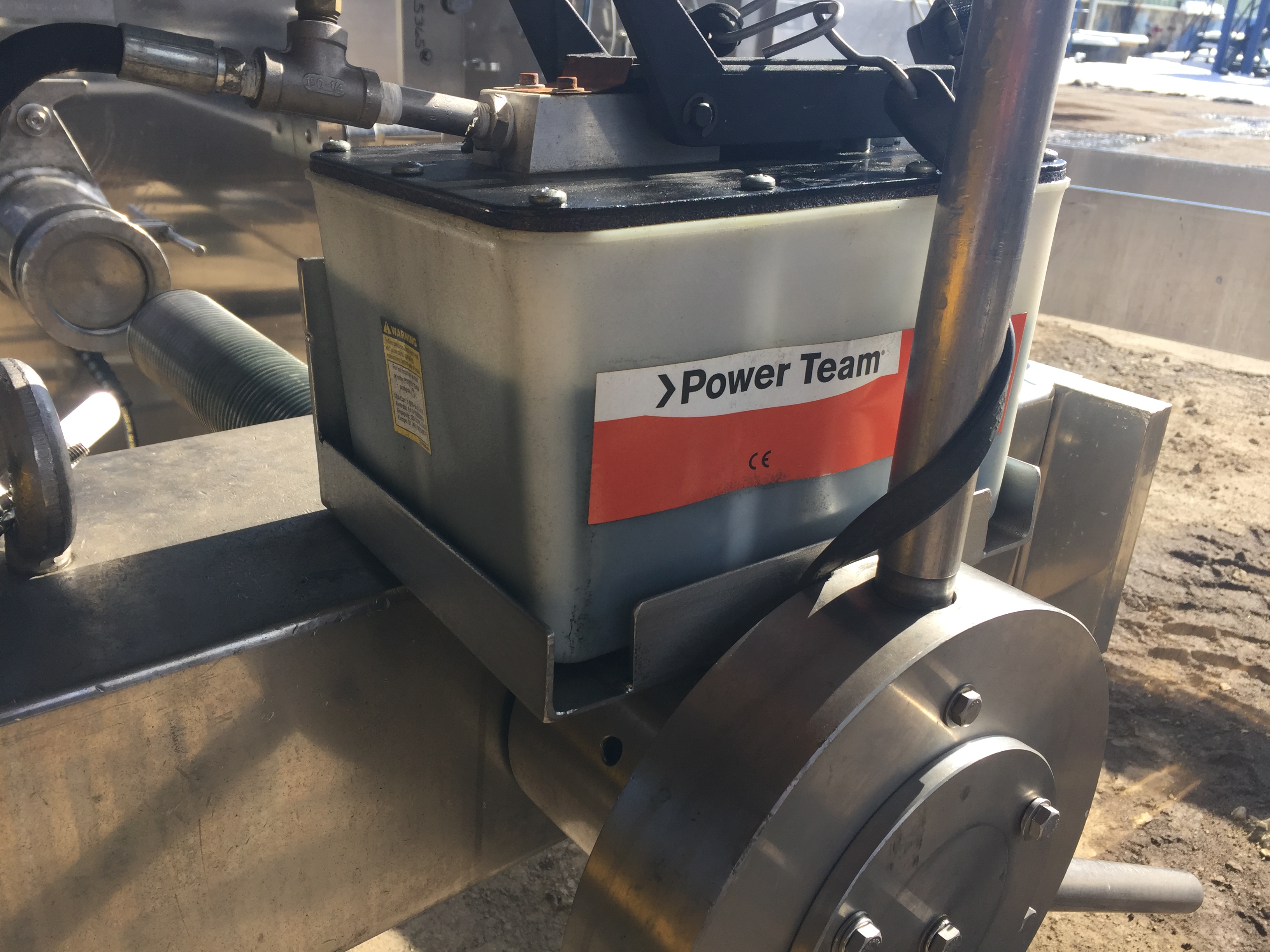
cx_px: 635
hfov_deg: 61.7
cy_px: 476
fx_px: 1064
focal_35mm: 29
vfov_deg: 48.2
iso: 32
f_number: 2.2
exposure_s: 1/638
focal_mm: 4.15
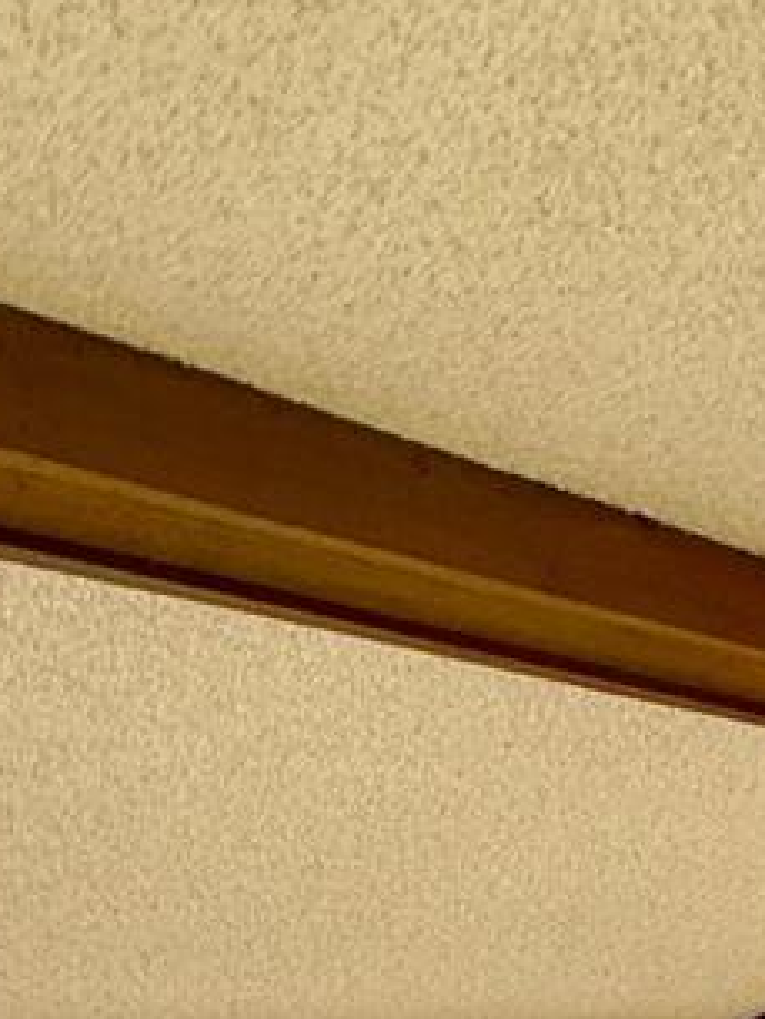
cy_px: 1911
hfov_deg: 26.6
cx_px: 334
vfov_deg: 20.9
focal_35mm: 55
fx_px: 1620
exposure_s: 1/129
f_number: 2.2
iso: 50
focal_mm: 2.22
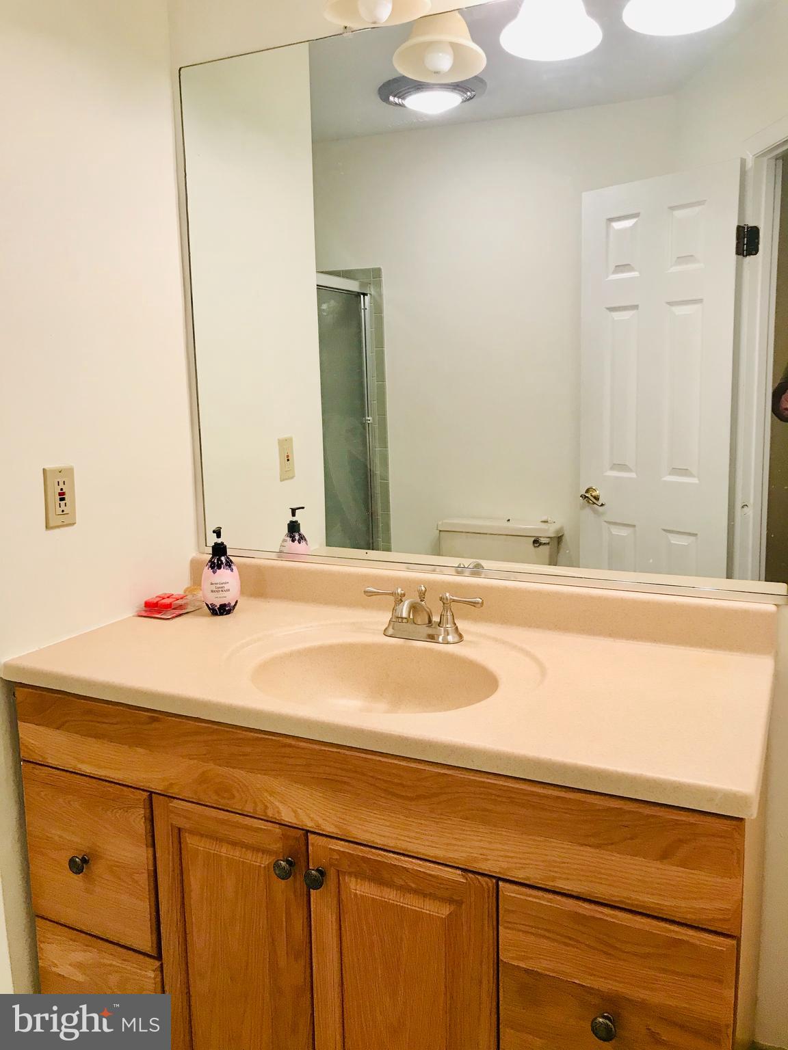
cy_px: 525
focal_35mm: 28
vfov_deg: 63.4
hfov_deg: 49.7
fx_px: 850
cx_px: 394
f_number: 1.8
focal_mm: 3.99
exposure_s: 1/30
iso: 25
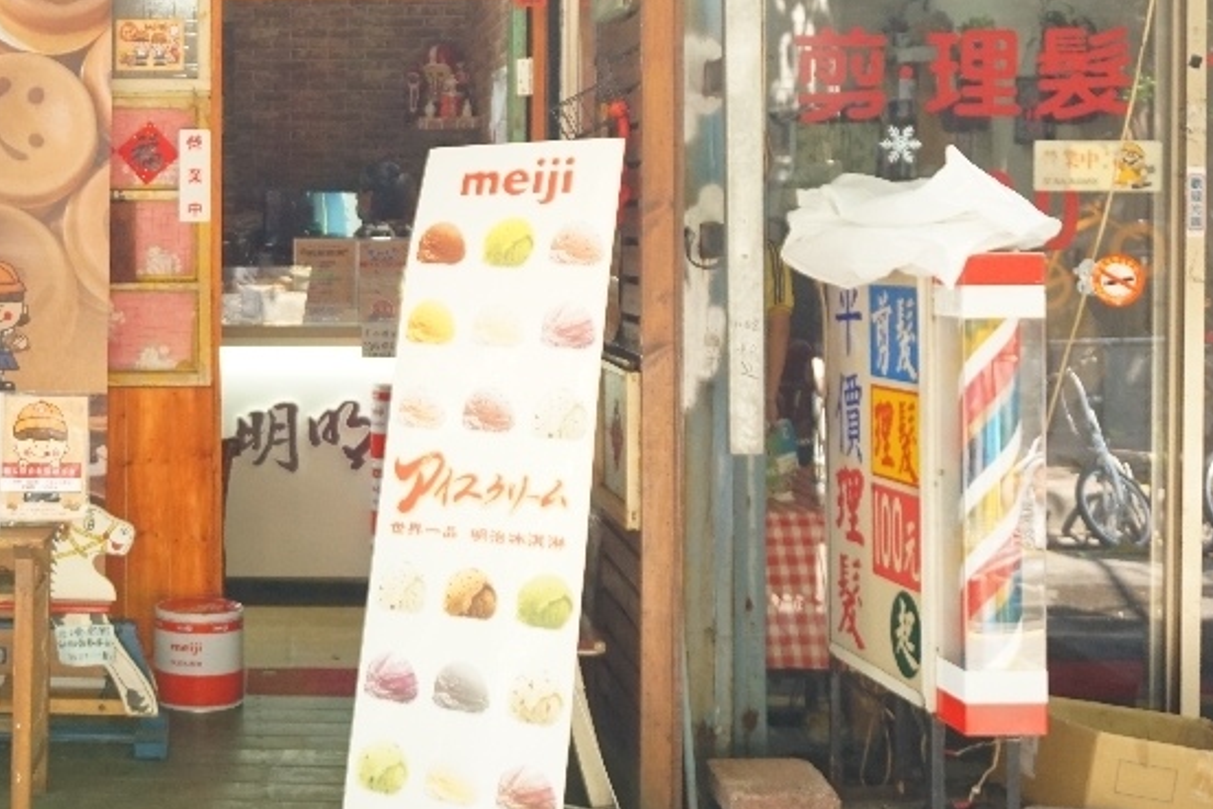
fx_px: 2154
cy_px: 249
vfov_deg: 21.2
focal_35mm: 64
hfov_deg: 30.1
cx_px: 123
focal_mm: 23
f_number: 4
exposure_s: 1/160
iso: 800
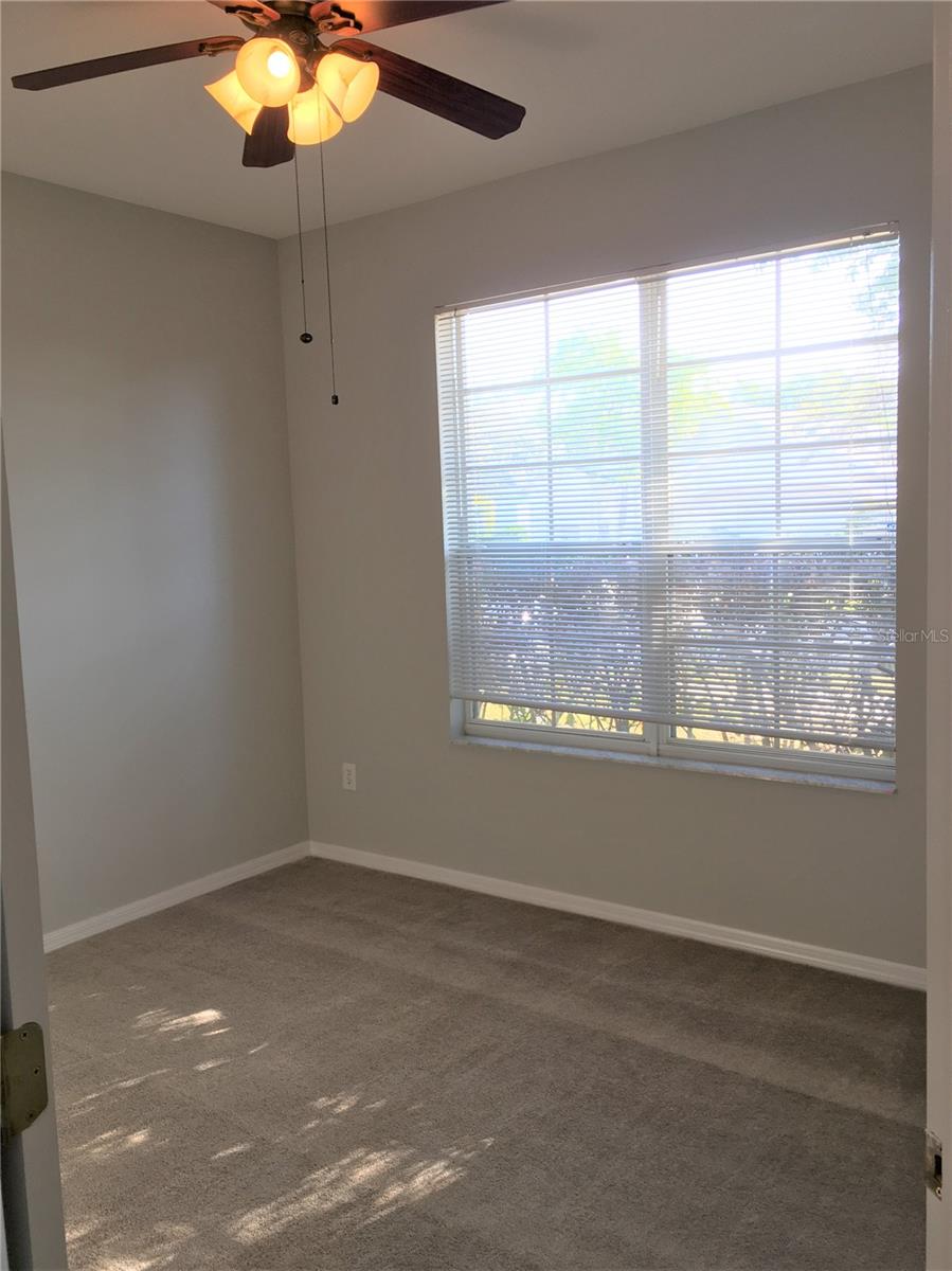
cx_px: 476
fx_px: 1064
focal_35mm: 29
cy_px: 636
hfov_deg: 48.2
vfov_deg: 61.7
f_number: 2.2
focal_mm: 4.15
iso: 25
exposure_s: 1/60
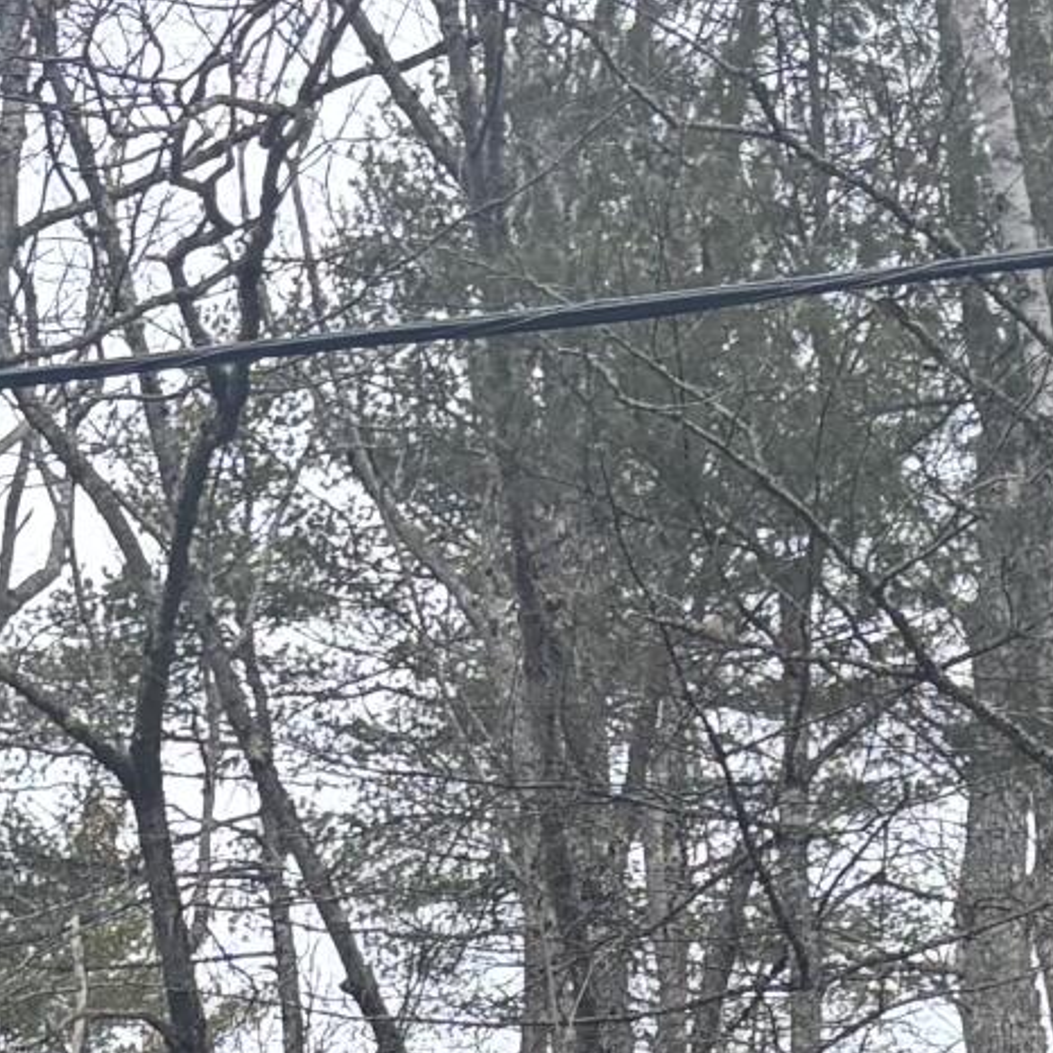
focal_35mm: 148
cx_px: 350
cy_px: 2357
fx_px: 5094
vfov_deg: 10.5
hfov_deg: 11.8
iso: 50
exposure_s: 1/384
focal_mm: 5.96
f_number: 1.6
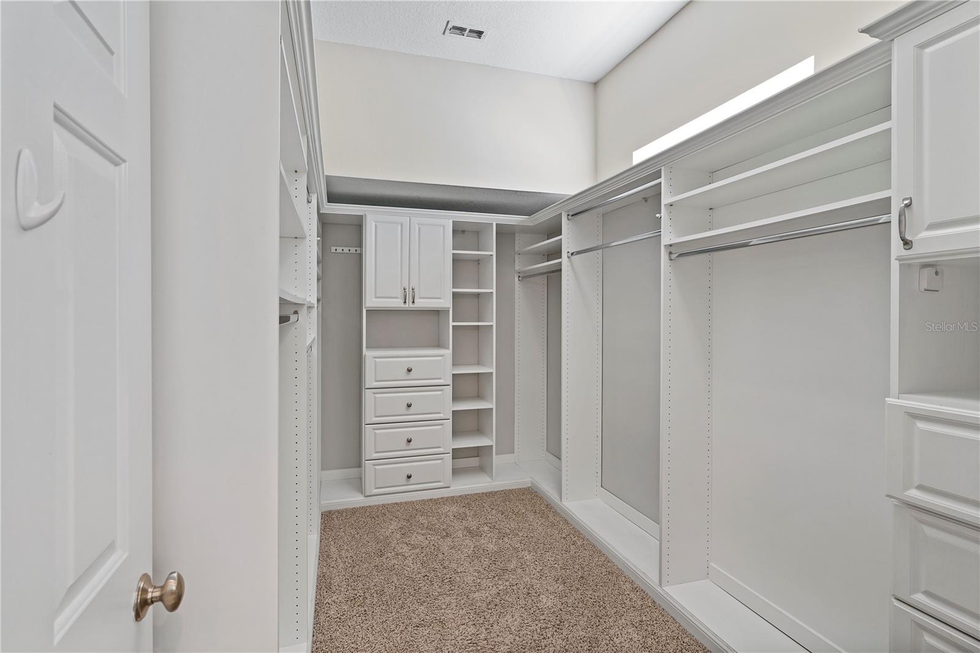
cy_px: 326
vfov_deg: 70.4
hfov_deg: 93.3
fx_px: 463
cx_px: 490
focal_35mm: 17
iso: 1000
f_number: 8
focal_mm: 17
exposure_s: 1/30
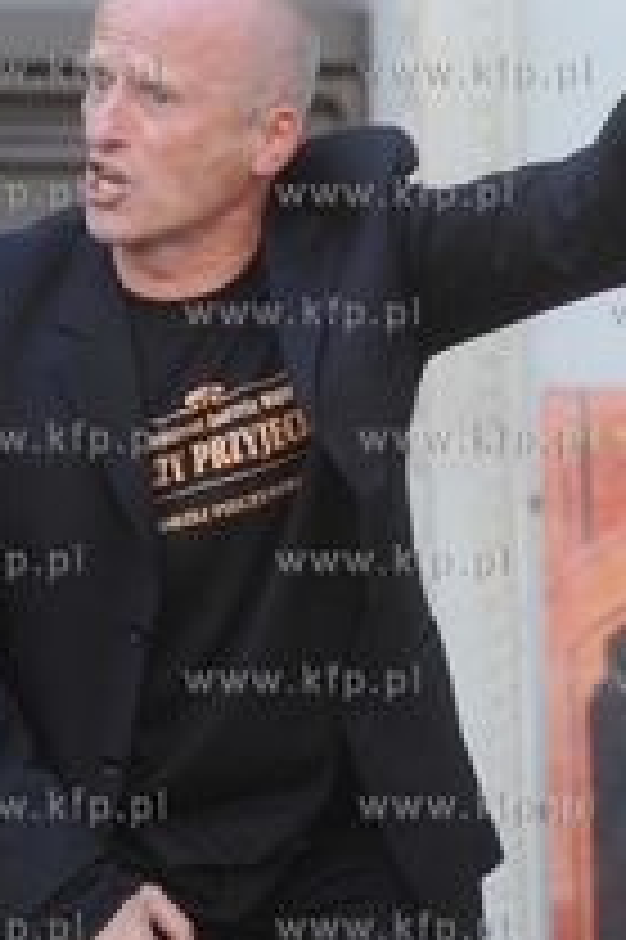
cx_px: 333
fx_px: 7733
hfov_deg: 4.6
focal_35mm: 296
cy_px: 432
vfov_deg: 7.0
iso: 400
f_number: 5.6
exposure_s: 1/200
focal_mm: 155
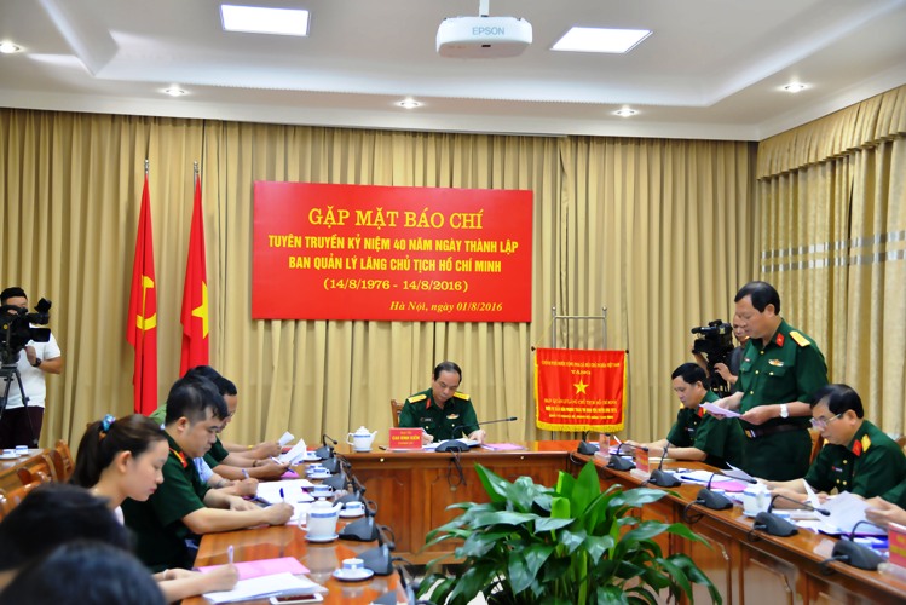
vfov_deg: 30.5
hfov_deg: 44.5
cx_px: 453
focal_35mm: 44
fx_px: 1108
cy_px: 302
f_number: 4
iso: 800
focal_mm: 44
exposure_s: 1/60
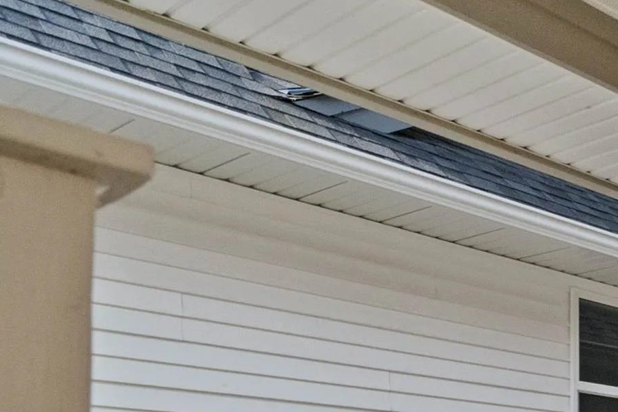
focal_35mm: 51
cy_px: 561
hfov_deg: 25.7
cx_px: 982
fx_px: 875
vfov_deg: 23.0
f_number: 7.1
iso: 250
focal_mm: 10
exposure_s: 1/400
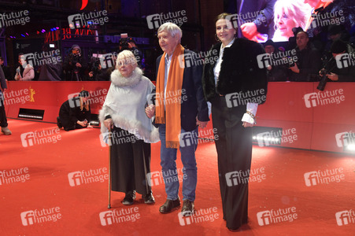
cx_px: 178
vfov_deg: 41.1
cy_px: 118
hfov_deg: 58.8
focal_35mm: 32
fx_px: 315
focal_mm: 32
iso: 2000
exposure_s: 1/200
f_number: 5.6
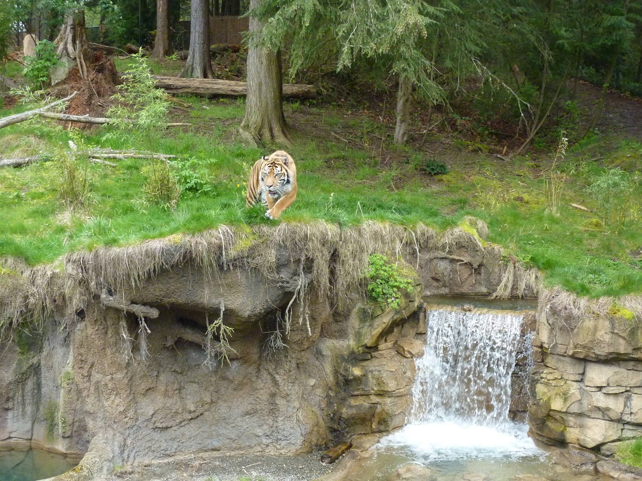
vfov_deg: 30.3
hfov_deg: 39.7
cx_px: 321
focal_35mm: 48
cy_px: 240
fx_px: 890
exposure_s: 1/250
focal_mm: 7.9
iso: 400
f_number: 3.8
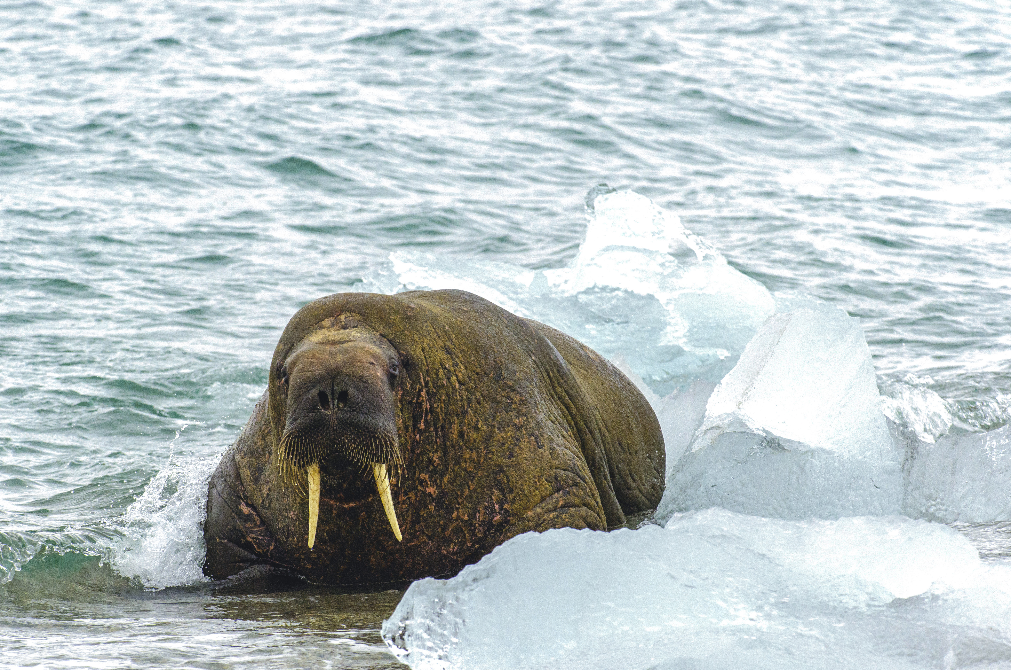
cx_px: 506
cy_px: 335
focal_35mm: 330
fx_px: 9248
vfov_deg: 4.1
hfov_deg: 6.3
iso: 640
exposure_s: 1/800
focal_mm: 220
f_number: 7.1
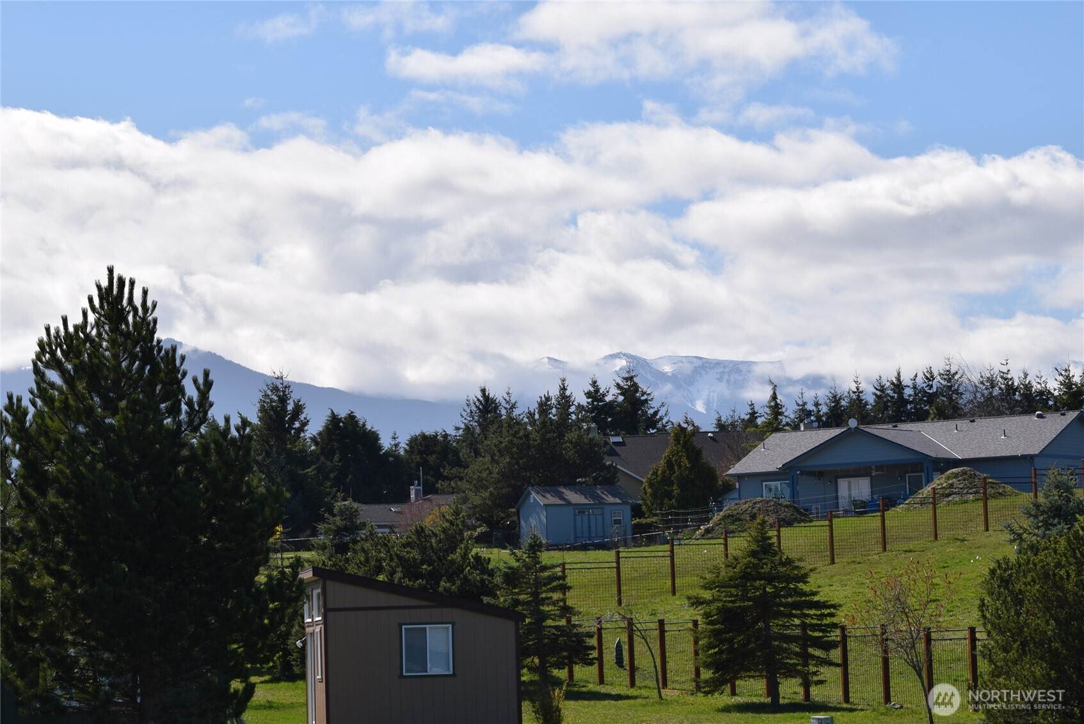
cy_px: 362
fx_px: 3706
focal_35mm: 123
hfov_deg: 16.6
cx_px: 542
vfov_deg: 11.2
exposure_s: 1/200
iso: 100
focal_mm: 82
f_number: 13
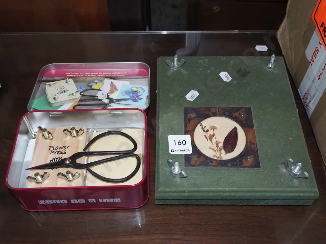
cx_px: 163
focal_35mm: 38
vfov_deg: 37.7
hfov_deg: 49.0
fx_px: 358
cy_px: 122
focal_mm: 19
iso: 2500
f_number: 5.6
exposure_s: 1/160
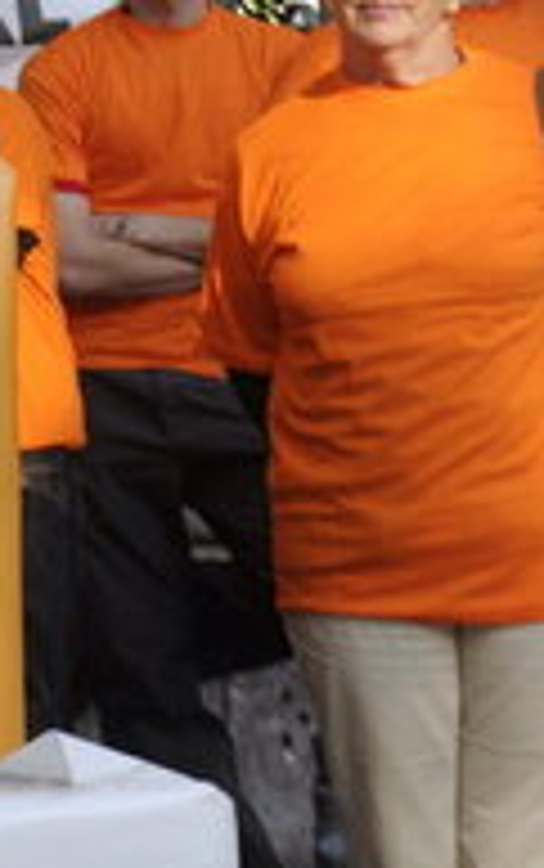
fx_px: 4355
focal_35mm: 184
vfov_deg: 11.4
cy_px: 297
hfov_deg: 6.5
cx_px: -1079
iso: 200
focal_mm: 48
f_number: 5.6
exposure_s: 1/200
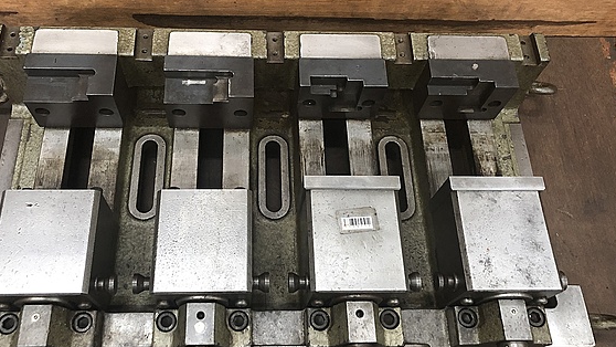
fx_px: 572
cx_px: 278
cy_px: 141
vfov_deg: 33.6
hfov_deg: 56.5
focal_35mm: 35
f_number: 1.8
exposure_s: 1/15
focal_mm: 3.99
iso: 80
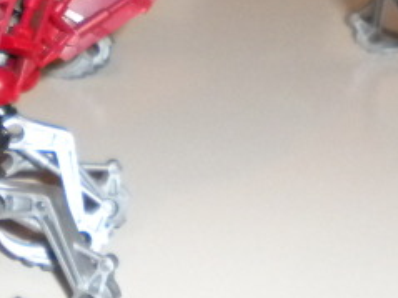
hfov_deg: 13.2
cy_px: -260
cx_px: 173
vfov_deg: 9.4
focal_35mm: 150
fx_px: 1724
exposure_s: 1/30
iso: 400
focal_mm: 6.3
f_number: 3.1
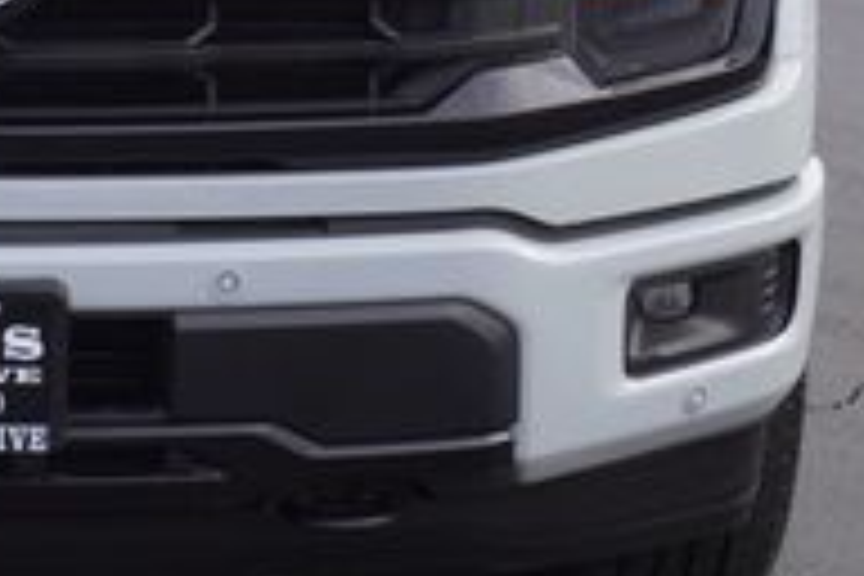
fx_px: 3360
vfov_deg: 9.7
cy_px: -99
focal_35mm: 140
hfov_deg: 14.3
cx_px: -68
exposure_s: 1/125
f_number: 7.1
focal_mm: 28
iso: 100
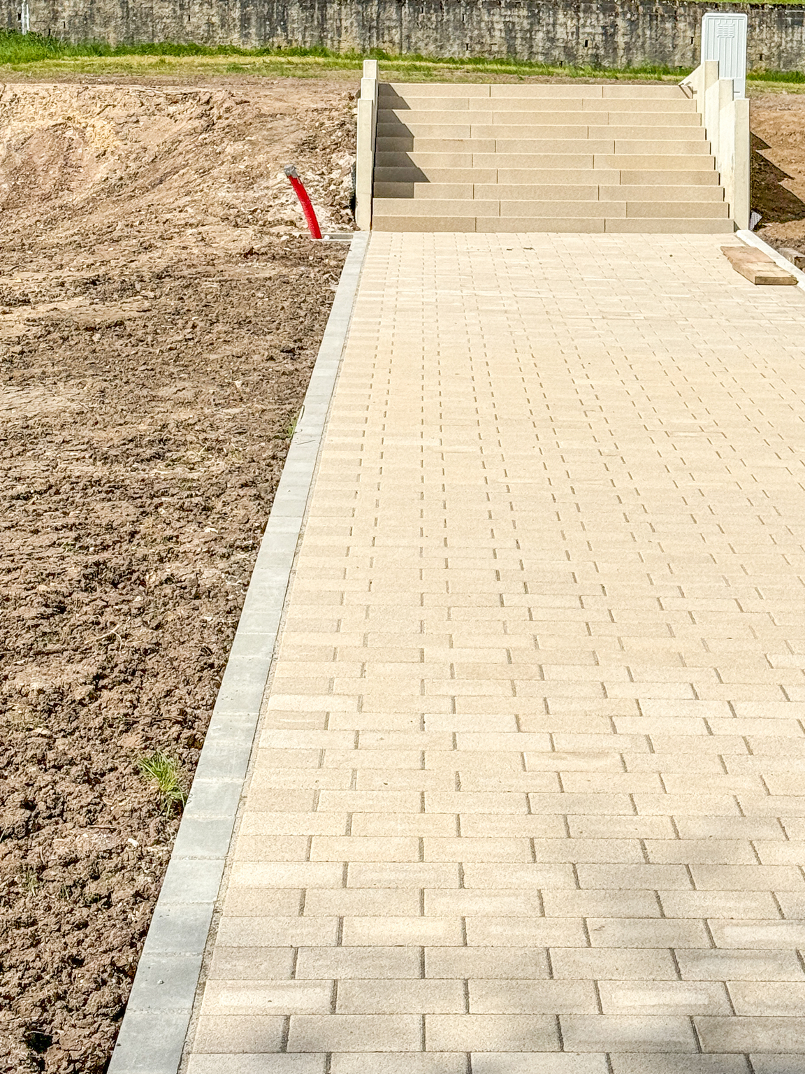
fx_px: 2481
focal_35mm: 80
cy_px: 437
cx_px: 472
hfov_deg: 18.4
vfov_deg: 24.4
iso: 64
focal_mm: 6.76
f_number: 1.8
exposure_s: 1/10000
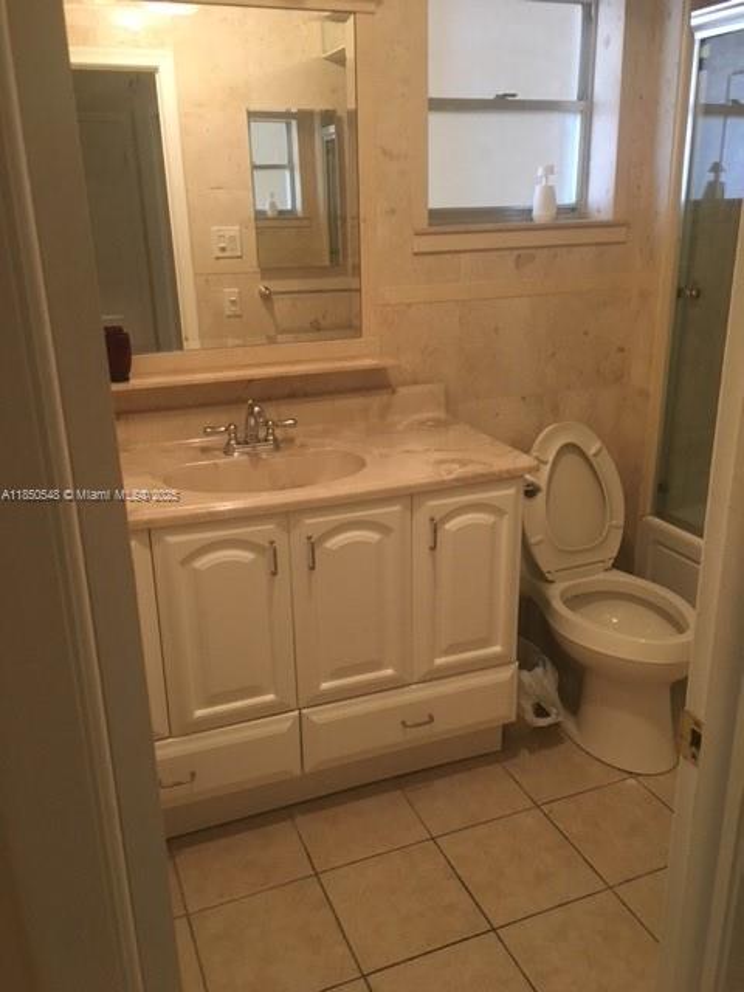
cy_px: 496
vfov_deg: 61.7
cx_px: 372
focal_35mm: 29
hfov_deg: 48.2
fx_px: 831
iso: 160
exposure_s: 1/30
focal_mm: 4.15
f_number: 2.2
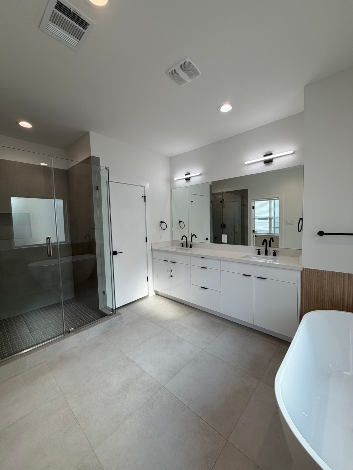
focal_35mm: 14
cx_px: 176
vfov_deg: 102.1
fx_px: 190
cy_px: 235
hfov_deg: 85.7
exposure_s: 1/120
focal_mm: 2.22
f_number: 2.2
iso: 40
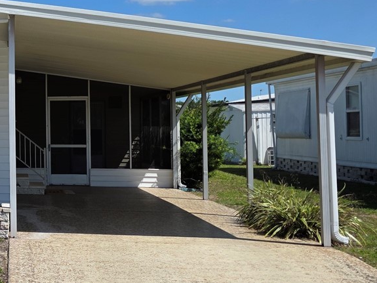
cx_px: -76
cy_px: 108
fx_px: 697
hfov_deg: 26.8
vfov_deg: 22.9
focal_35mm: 64
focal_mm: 6.3
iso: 80
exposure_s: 1/7944
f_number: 1.7
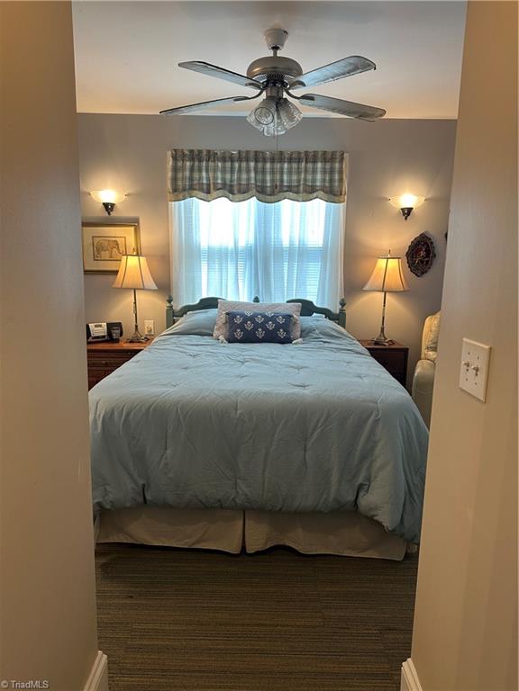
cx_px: 260
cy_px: 346
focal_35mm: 24
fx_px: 480
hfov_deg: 56.8
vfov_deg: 71.6
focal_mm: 6.86
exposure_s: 1/120
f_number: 1.78
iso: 125
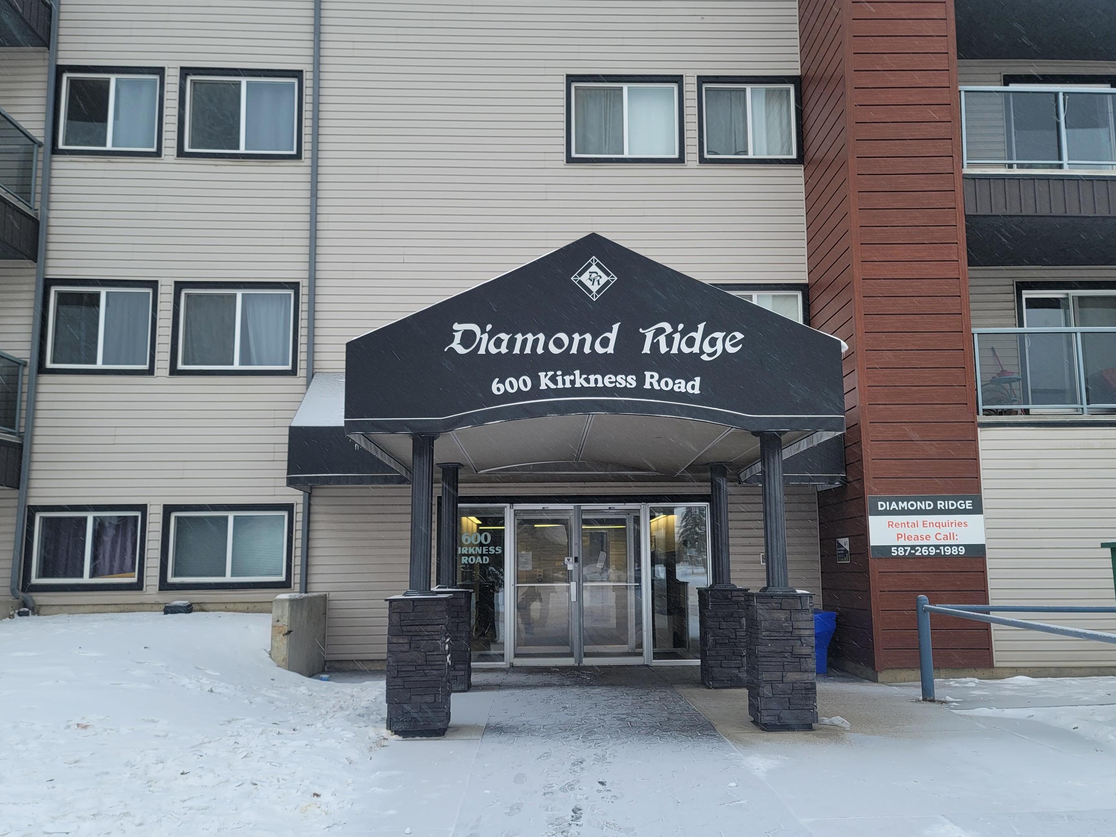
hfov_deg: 63.4
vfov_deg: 49.7
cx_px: 567
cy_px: 451
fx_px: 903
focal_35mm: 28
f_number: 1.8
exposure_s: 1/120
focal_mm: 7
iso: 25
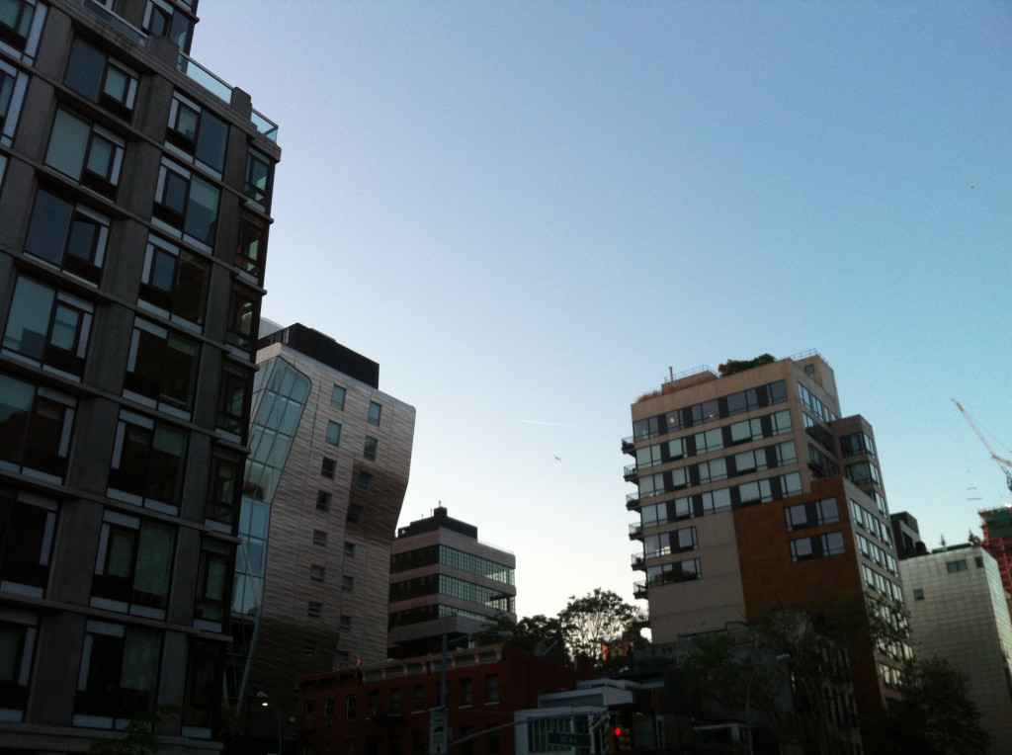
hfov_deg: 52.7
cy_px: 378
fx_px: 1021
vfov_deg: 40.6
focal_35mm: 35
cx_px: 506
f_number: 2.8
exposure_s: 1/142
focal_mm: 3.85
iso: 80
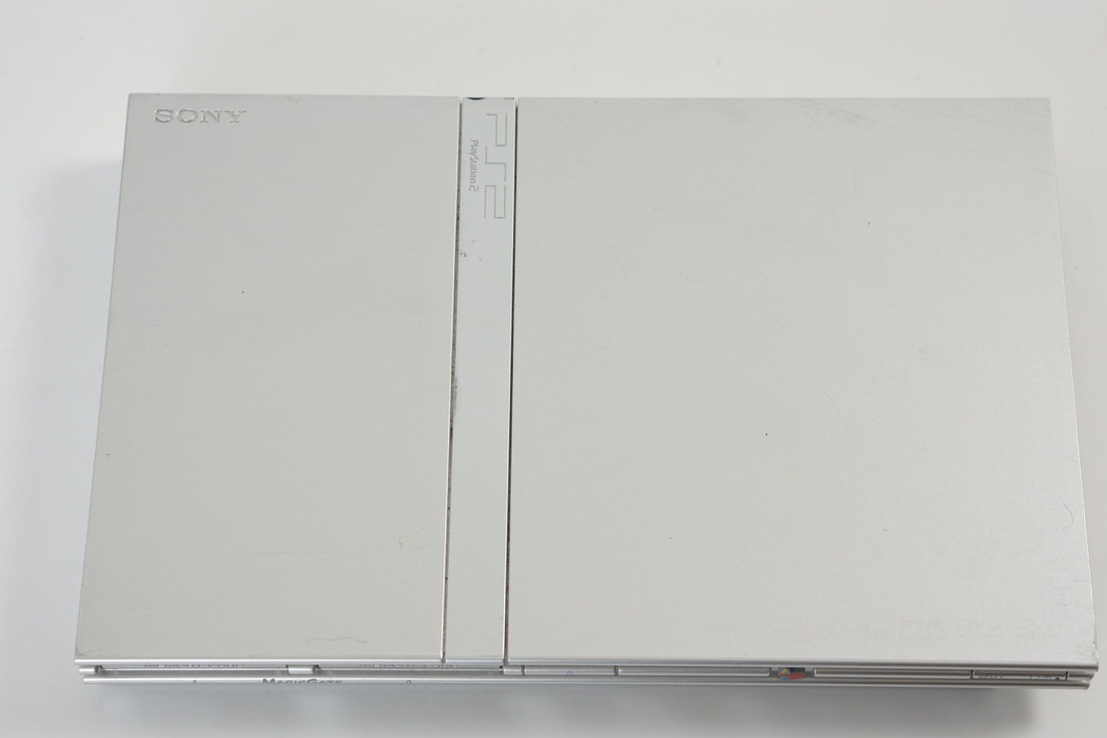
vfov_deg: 16.9
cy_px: 376
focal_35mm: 81
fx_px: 2491
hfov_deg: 25.1
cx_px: 578
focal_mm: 50
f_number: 6.3
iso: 640
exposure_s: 1/80
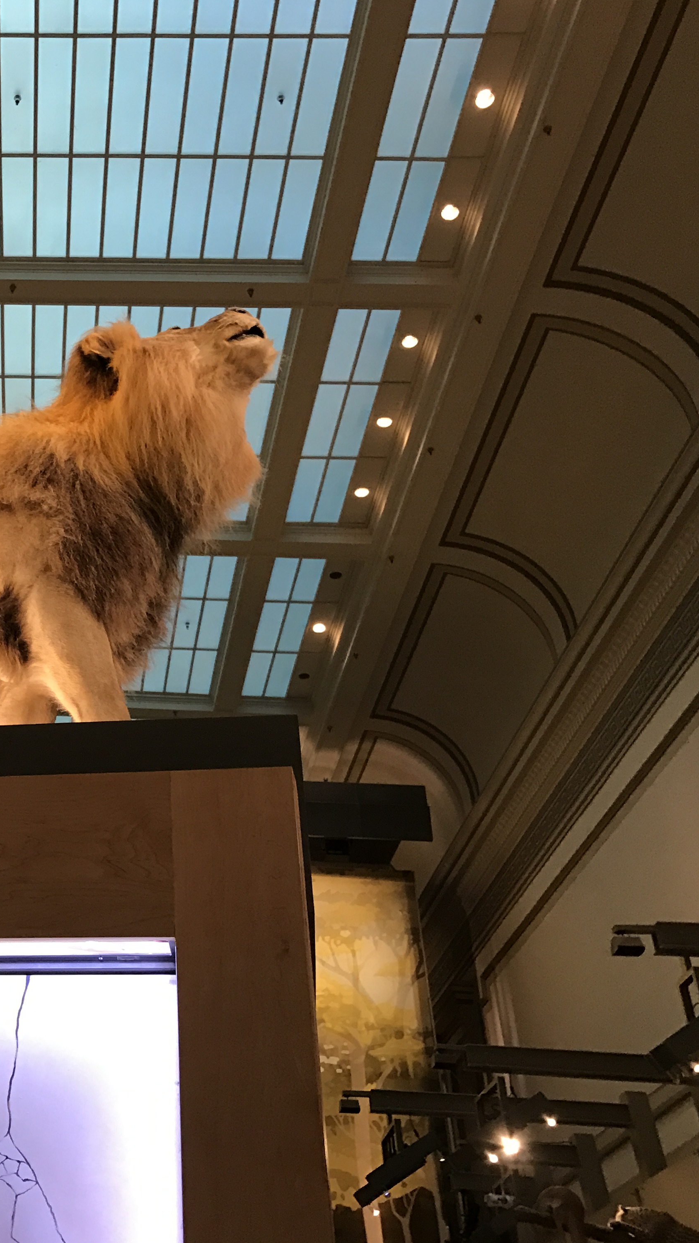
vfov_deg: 49.4
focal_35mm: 41
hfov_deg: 27.1
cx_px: -24
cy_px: 618
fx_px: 1351
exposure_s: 1/15
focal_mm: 3.99
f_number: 1.8
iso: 40
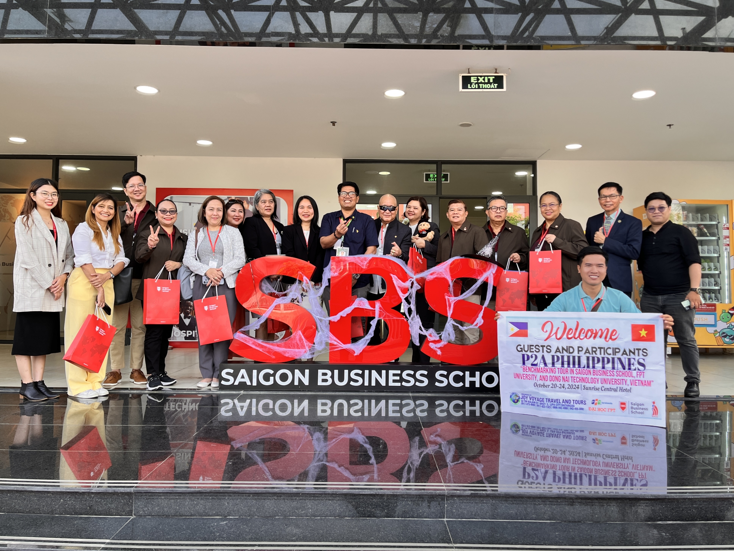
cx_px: 363
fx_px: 573
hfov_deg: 65.3
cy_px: 265
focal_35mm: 27
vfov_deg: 51.3
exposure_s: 1/274
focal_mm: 5.1
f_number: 1.6
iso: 40
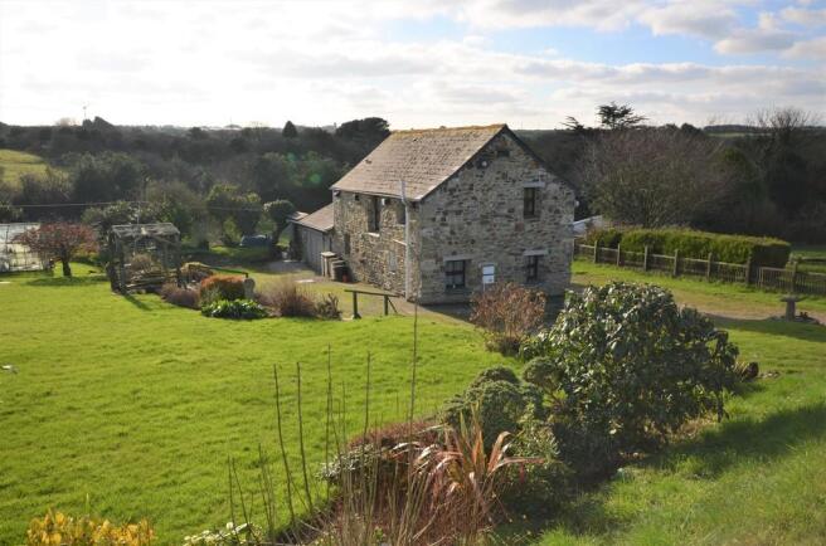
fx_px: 687
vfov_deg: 43.4
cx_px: 413
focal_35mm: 30
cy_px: 273
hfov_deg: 62.0
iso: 100
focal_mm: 20
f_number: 9
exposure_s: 1/200
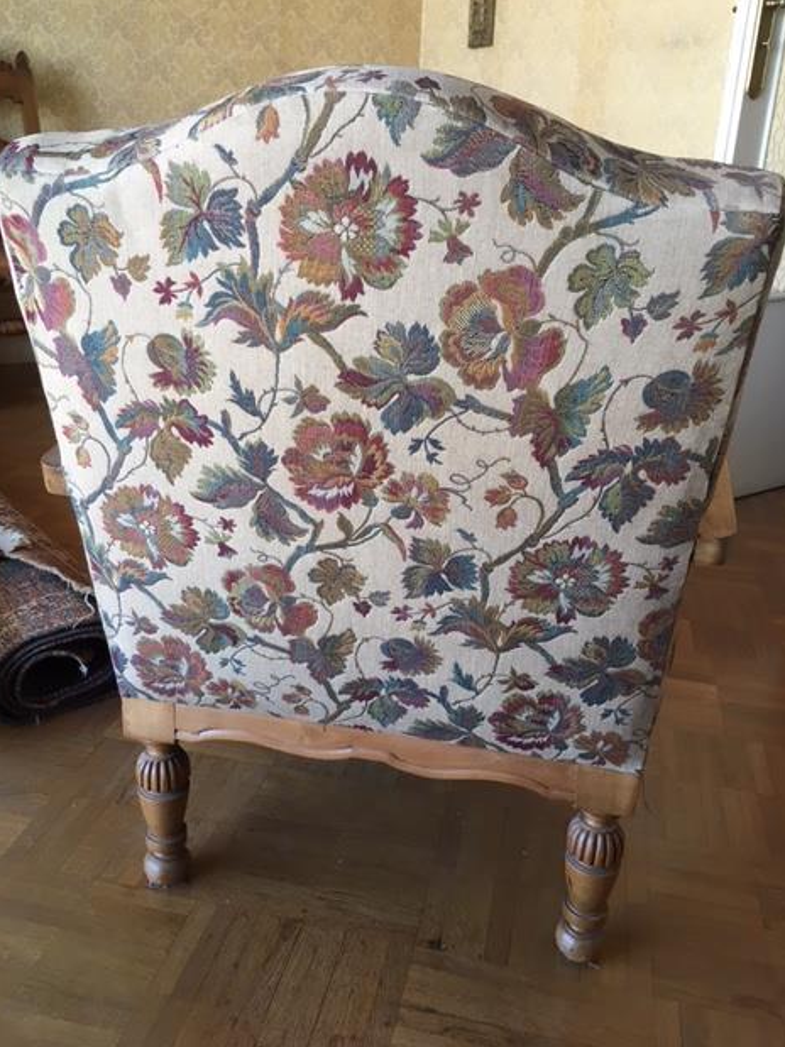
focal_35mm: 30
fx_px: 907
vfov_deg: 60.0
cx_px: 389
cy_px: 509
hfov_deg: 46.8
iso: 32
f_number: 2.2
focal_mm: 4.15
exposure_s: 1/33
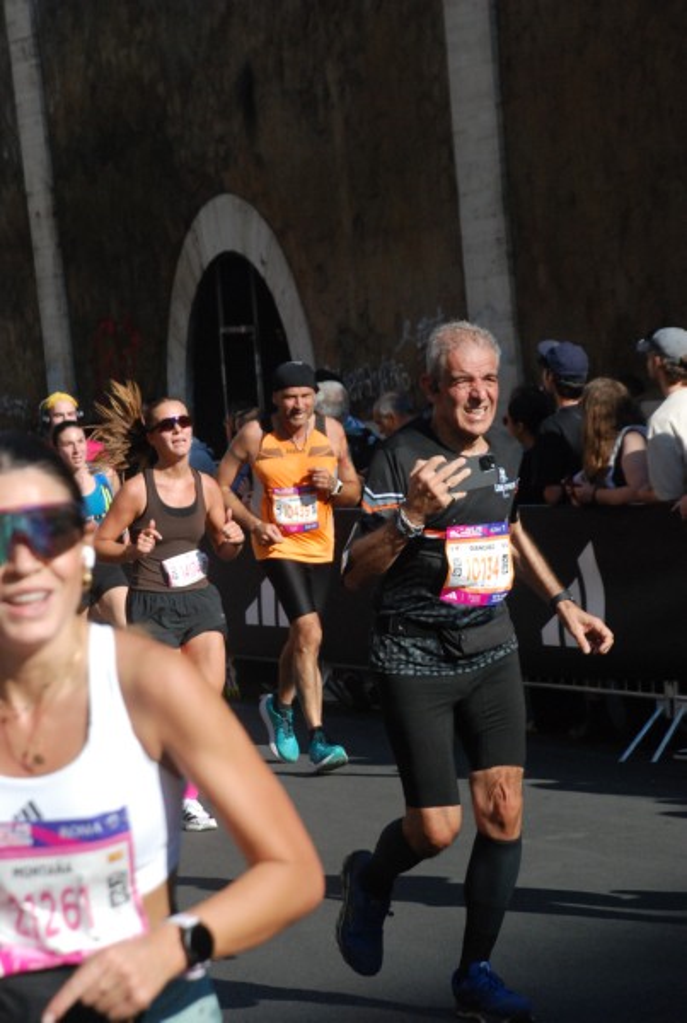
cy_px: 512
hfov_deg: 10.2
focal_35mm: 135
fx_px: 3844
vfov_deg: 15.2
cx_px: 344
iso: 1000
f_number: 7.1
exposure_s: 1/2000
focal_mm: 90
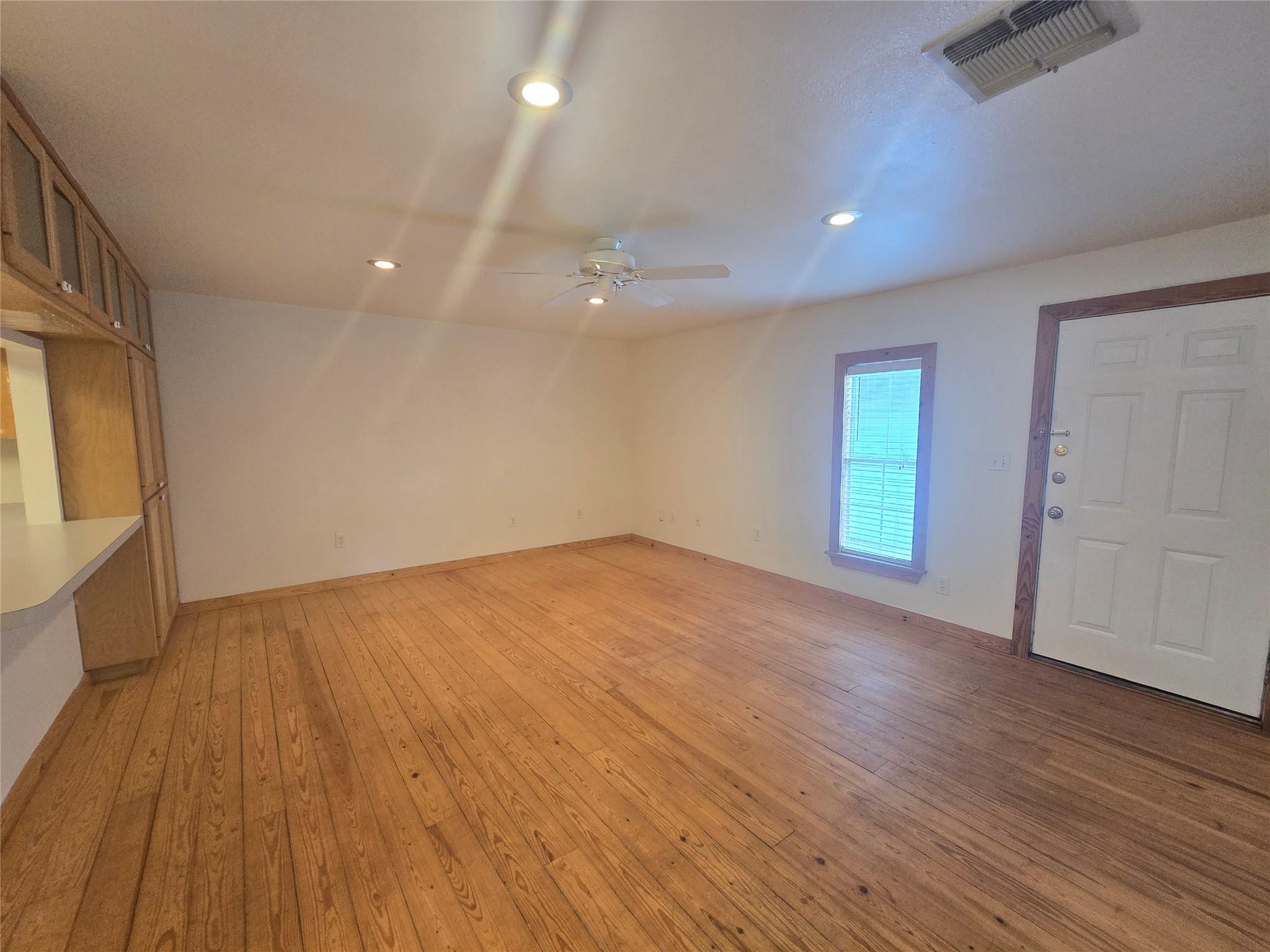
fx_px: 477
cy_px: 476
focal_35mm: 13
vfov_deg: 89.9
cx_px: 635
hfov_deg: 106.2
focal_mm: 2.2
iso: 320
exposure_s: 1/60
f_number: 2.2
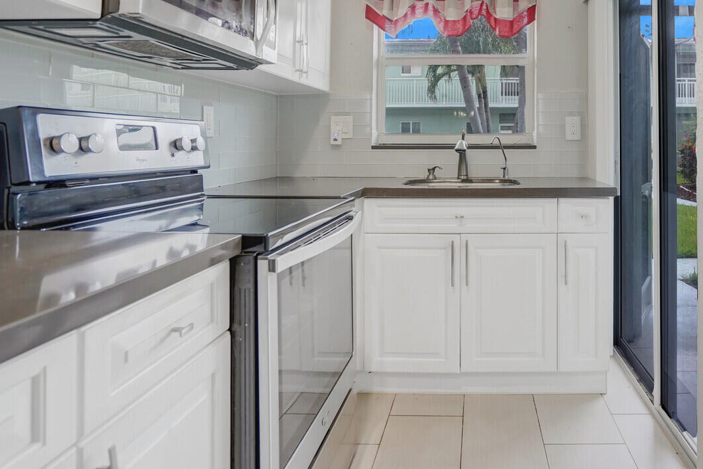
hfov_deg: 71.3
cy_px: 127
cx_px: 476
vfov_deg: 51.3
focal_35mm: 24
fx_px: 469
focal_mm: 16
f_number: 5.6
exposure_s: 1/60
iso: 800
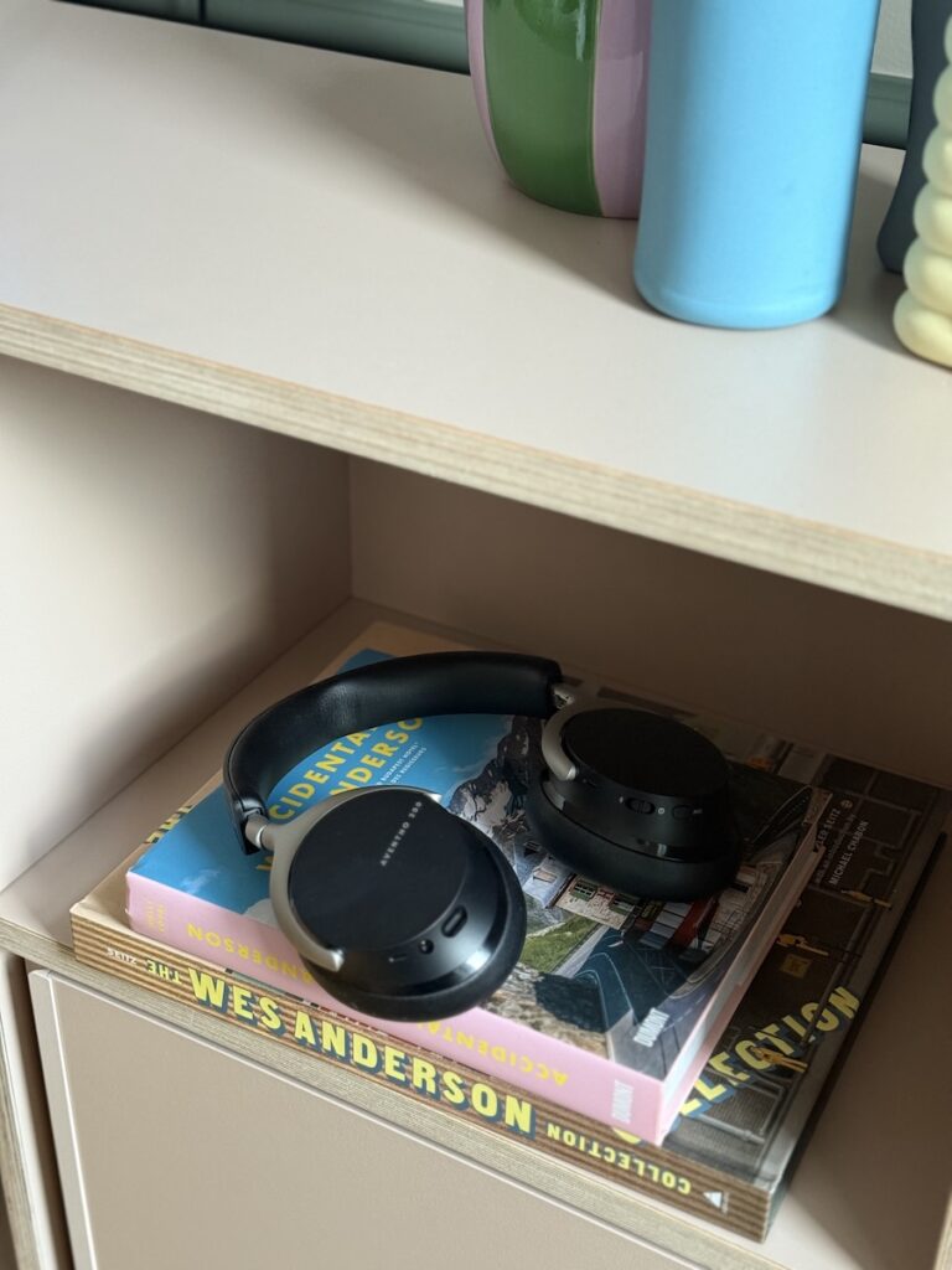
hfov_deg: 30.3
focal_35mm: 48
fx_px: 1760
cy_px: 635
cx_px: 476
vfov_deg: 39.7
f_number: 1.78
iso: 320
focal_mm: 6.76
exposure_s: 1/40
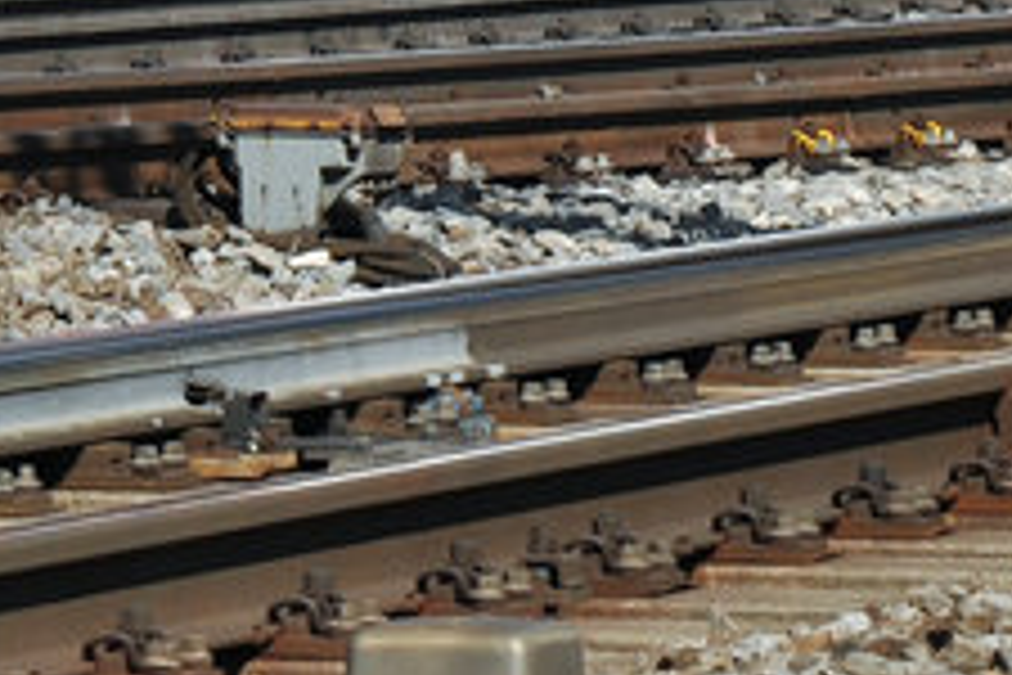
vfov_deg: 2.9
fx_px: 13014
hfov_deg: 4.4
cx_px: 1030
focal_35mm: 463
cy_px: -1109
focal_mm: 58
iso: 200
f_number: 5
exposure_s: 1/2000
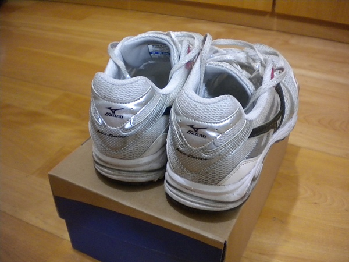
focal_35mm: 35
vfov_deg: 40.7
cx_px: 174
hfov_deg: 52.6
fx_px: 353
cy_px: 131
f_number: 3.1
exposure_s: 1/10.1
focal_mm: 6.3
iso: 400
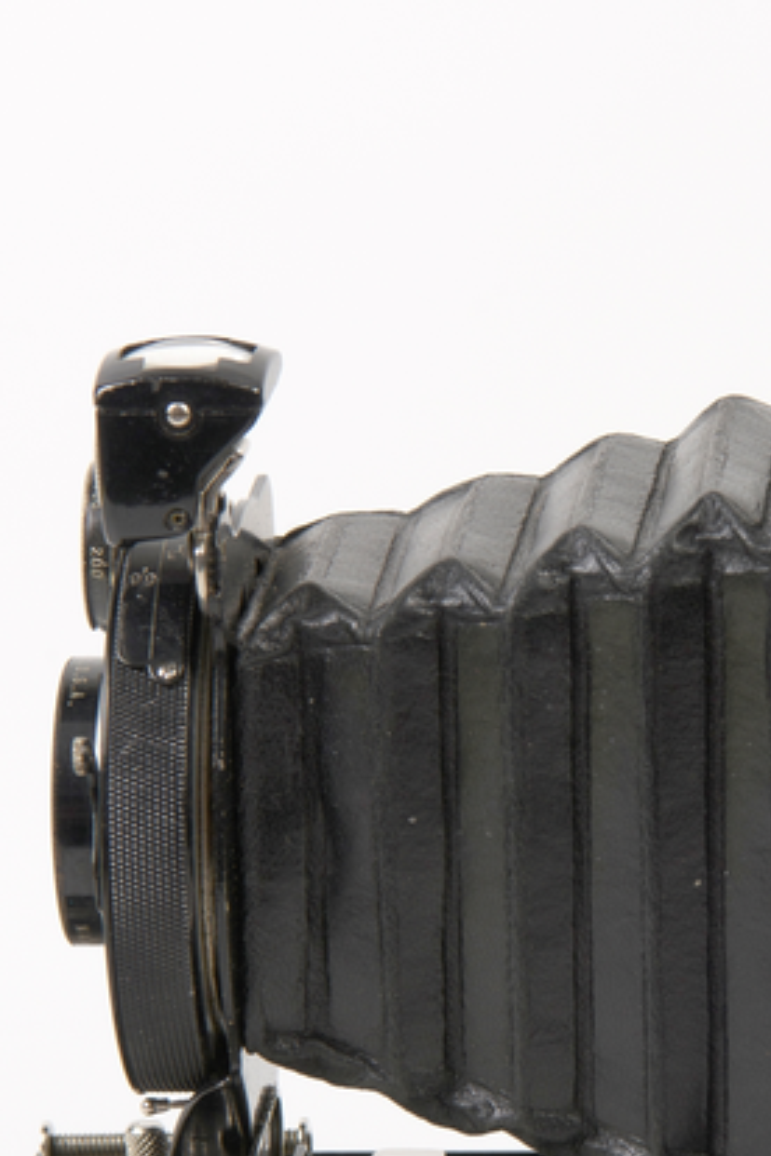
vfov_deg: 10.1
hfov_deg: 6.7
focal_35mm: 203
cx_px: 744
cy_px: 975
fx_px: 6521
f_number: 16
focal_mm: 70
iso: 100
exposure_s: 1/125
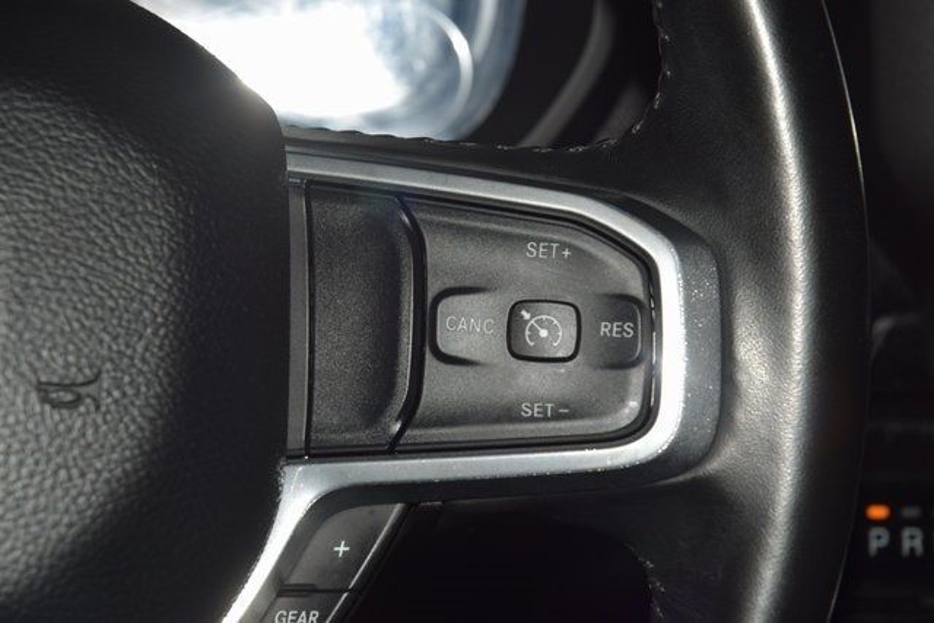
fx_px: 2725
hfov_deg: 19.5
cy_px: 312
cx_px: 467
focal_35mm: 105
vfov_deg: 13.0
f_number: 8
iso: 100
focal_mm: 70
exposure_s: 1/125
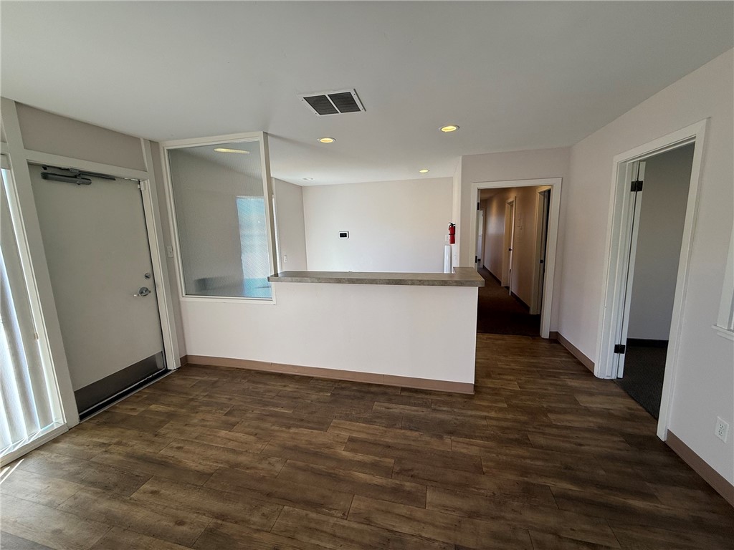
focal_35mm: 14
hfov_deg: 102.1
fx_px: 297
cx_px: 367
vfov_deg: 85.7
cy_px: 275
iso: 80
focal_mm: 2.22
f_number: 2.2
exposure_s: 1/120
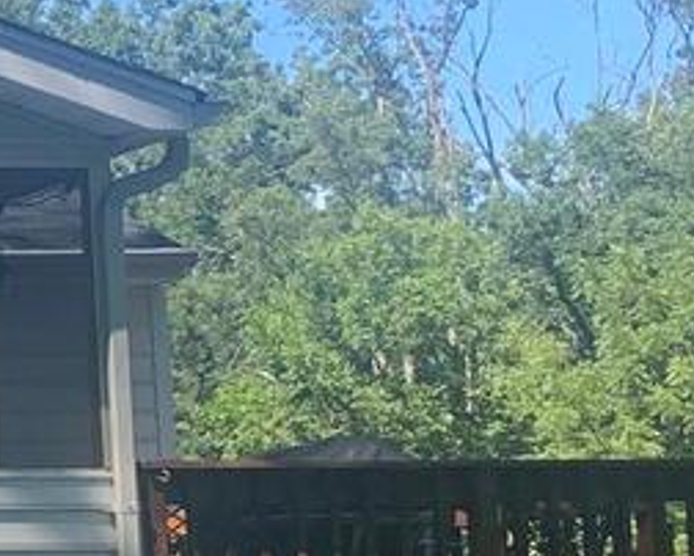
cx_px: -1168
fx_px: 2981
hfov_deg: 10.6
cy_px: 333
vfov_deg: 10.7
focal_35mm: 145
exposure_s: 1/737
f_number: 1.8
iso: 25
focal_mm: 4.25
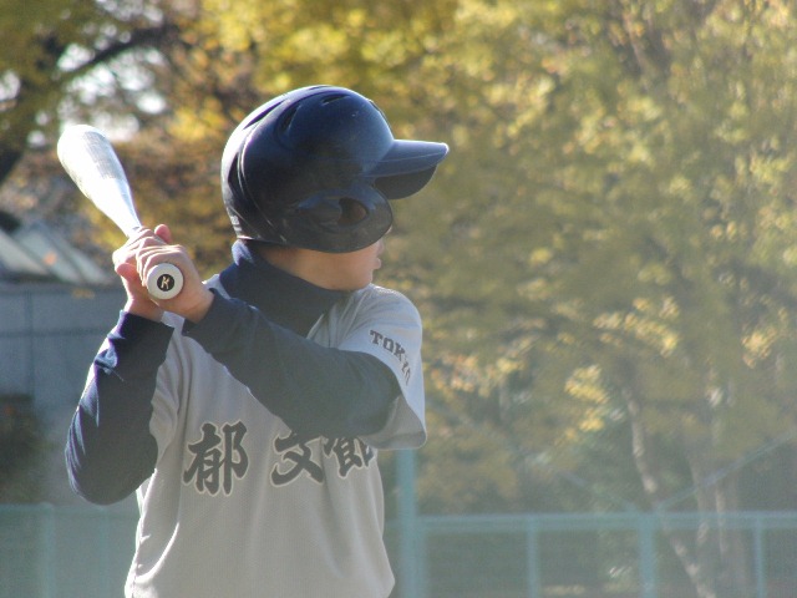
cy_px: 299
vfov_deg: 2.9
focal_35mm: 520
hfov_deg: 3.8
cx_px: 398
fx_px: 11972
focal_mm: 92
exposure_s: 1/400
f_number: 4.5
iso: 200
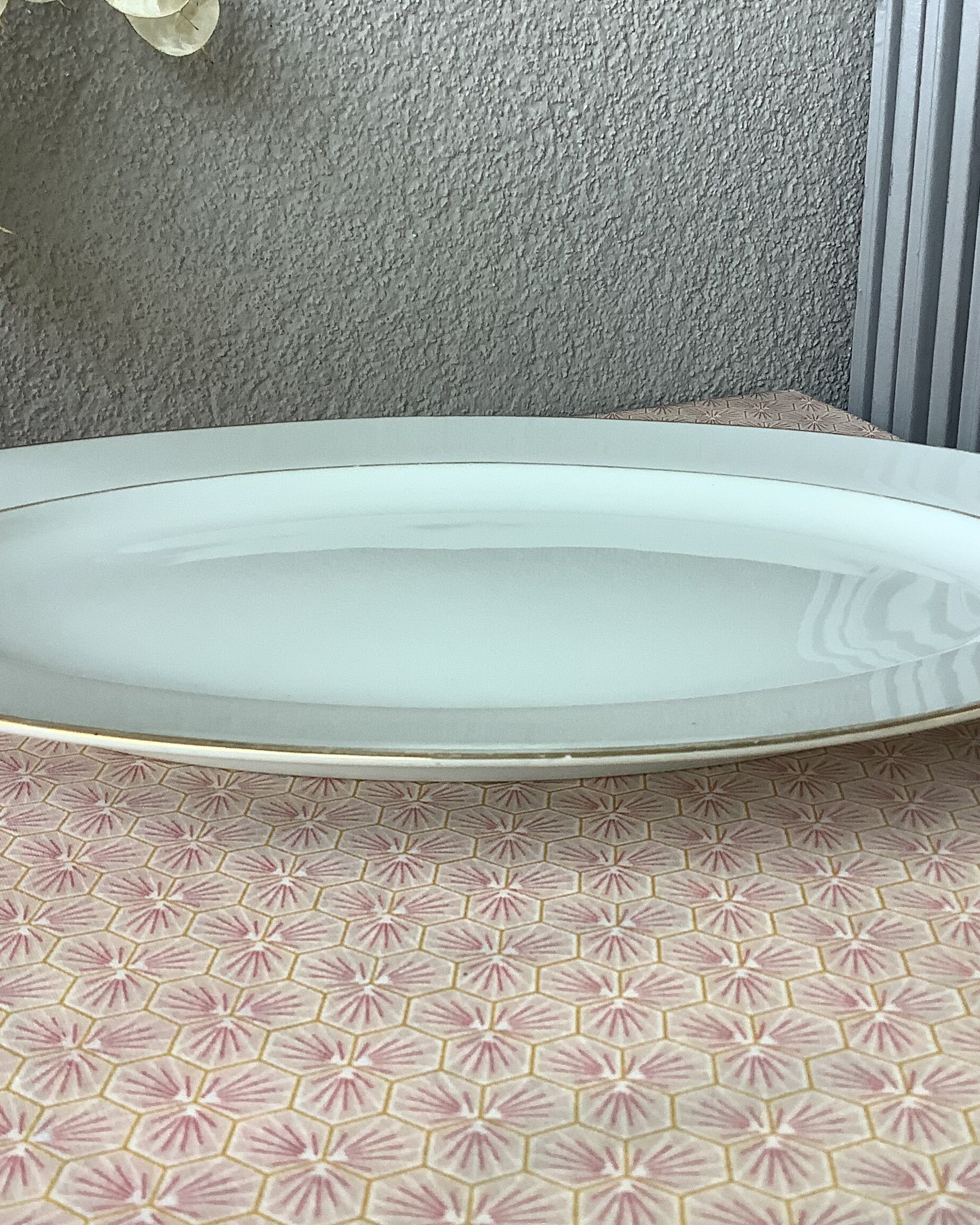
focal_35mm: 43
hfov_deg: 34.9
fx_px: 1559
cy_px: 582
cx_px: 511
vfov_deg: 42.9
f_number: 2.4
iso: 80
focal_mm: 3.3
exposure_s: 1/120
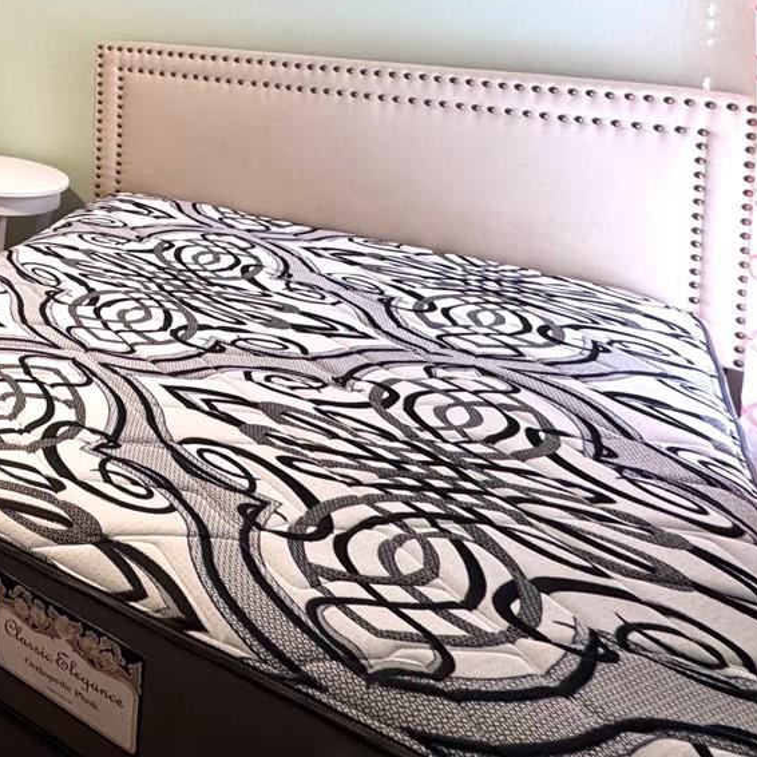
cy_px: -24
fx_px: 866
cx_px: -263
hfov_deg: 32.8
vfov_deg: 40.5
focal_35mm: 35
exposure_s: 1/60
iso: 200
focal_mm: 2.22
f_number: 2.2
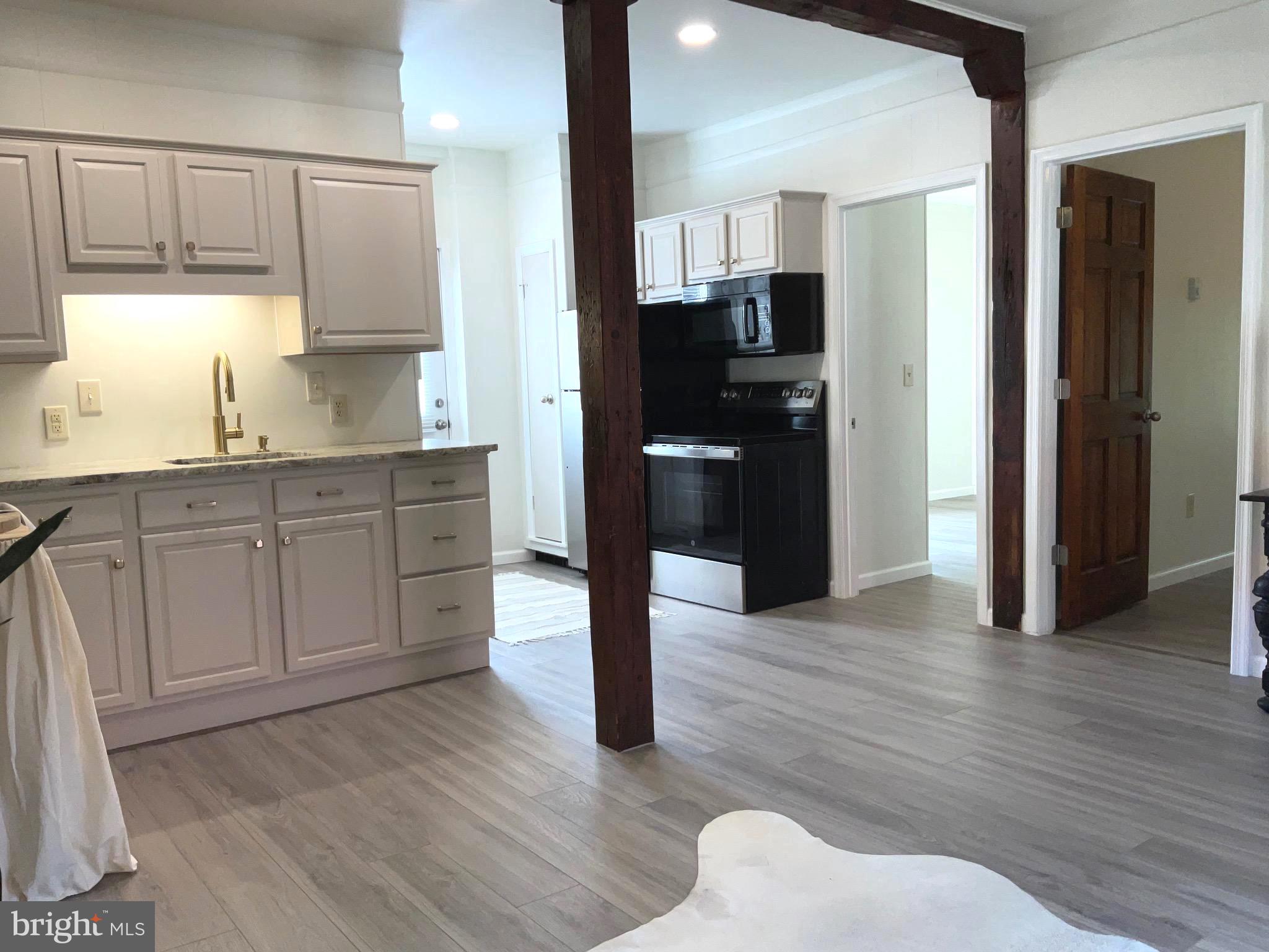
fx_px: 1063
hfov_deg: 61.7
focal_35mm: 29
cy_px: 476
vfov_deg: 48.2
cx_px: 634
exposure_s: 1/86
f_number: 1.8
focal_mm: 3
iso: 16
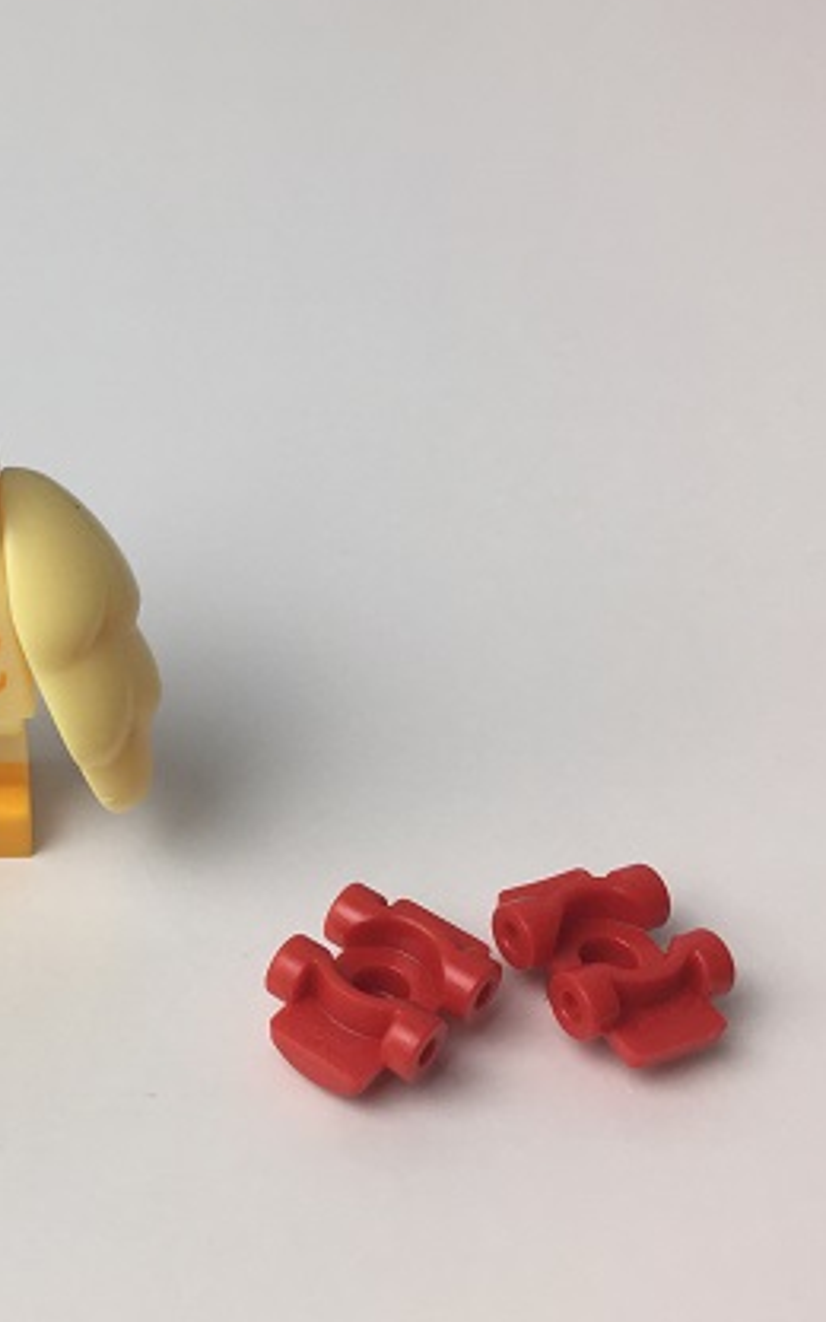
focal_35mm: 48
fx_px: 1729
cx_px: -92
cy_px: 672
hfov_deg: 24.9
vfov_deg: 41.8
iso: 40
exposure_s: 1/100
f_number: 2.2
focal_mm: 4.15
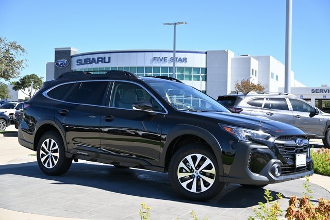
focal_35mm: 49
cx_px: 165
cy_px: 110
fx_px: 447
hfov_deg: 40.5
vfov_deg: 27.7
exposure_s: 1/1600
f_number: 4
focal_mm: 32.5
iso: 250
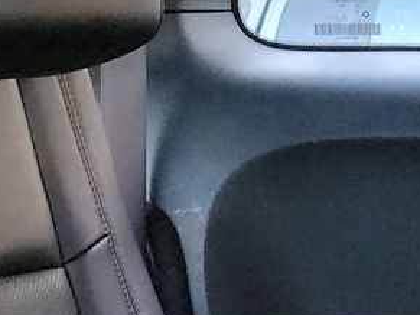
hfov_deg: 14.0
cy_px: 553
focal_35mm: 132
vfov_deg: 10.6
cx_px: -218
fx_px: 1601
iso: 3065
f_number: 1.8
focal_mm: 6.7
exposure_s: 1/59
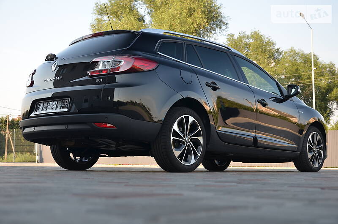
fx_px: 492
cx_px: 169
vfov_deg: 25.6
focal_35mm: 52
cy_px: 112
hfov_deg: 37.9
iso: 280
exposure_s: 1/125
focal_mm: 35
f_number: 5.6
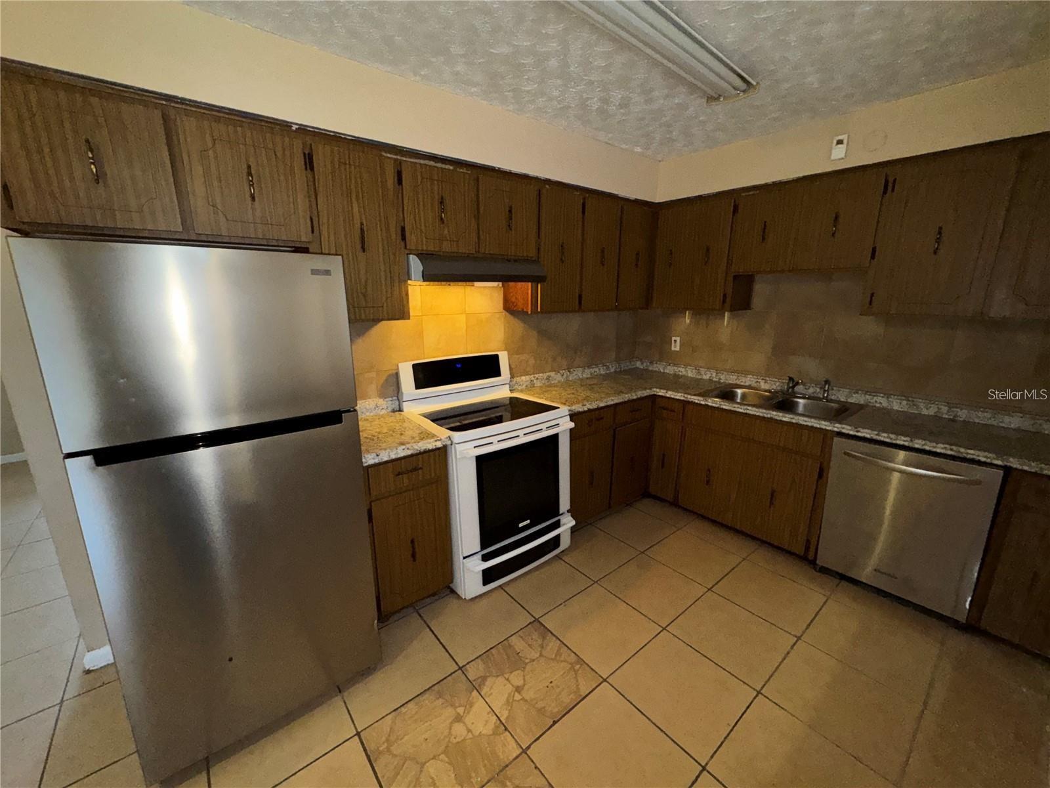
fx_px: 425
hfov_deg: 102.1
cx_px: 525
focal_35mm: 14
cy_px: 394
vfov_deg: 85.7
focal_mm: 2.22
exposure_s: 1/60
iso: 200
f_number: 2.2
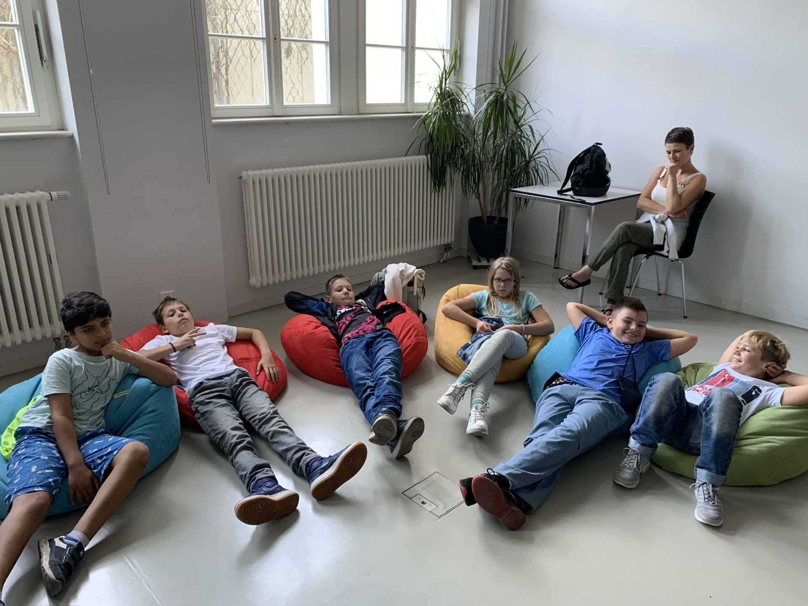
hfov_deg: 67.3
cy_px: 303
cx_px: 404
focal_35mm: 26
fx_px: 607
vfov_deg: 53.1
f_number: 1.8
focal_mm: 4.25
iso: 200
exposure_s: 1/60
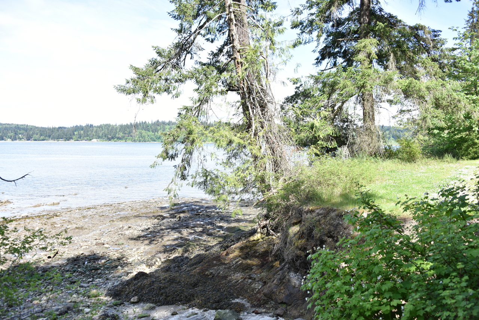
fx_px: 373
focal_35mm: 28
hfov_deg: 65.5
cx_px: 240
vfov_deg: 46.4
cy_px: 160
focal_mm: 28
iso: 100
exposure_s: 1/160
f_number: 6.3
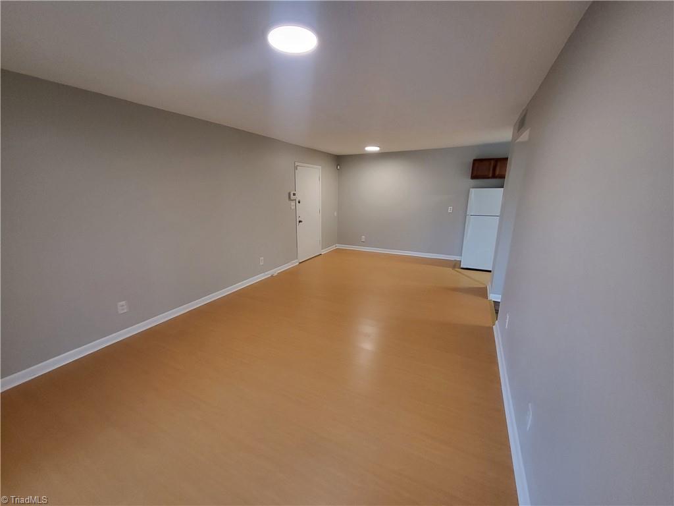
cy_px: 253
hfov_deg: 106.2
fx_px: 253
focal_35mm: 13
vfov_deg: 89.9
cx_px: 337
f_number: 2.2
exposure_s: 1/60
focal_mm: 1.74
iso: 320
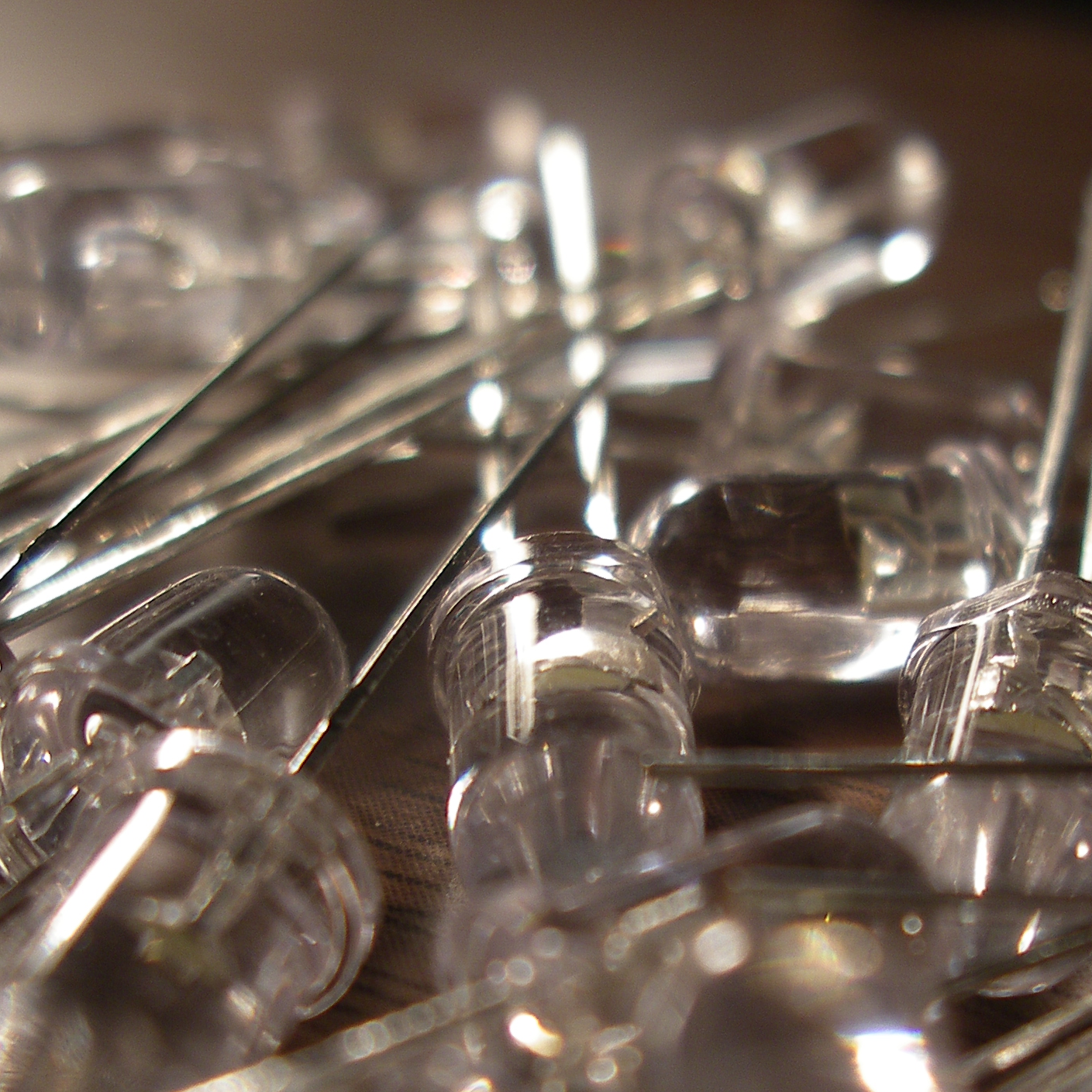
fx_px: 2534
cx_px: 660
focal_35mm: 71
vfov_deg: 24.1
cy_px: 778
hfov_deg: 24.3
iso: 80
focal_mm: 7.8
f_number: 2.8
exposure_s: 1/40
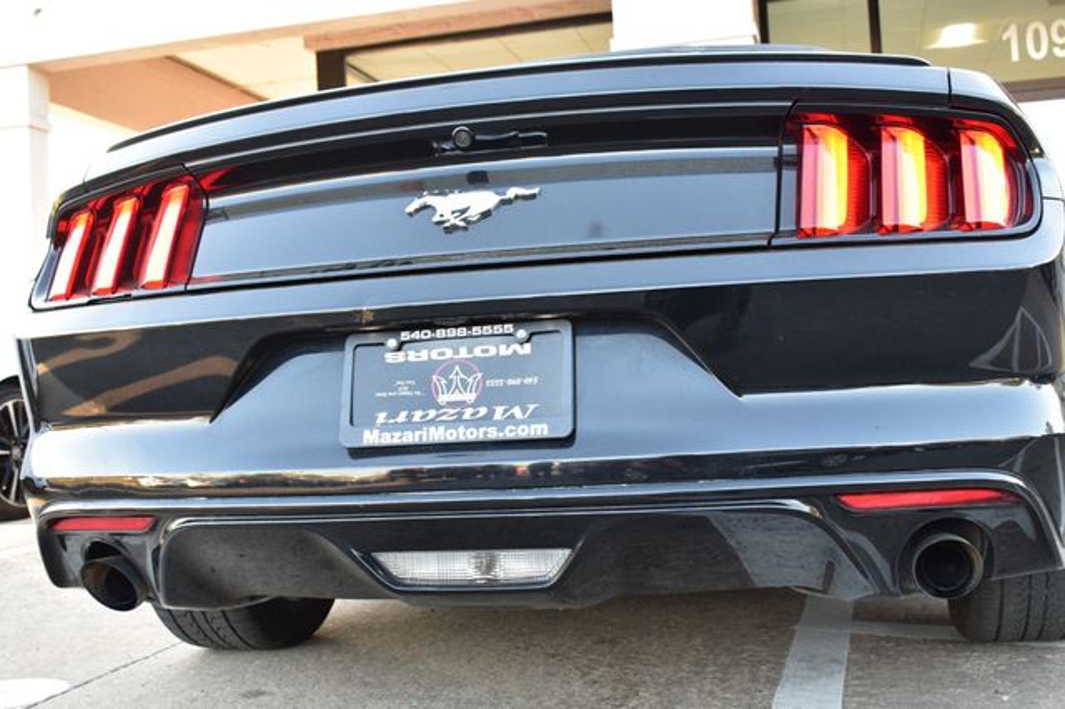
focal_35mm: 42
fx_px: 1242
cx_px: 532
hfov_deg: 46.4
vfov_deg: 31.9
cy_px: 354
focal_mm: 28
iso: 400
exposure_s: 1/40
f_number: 7.1
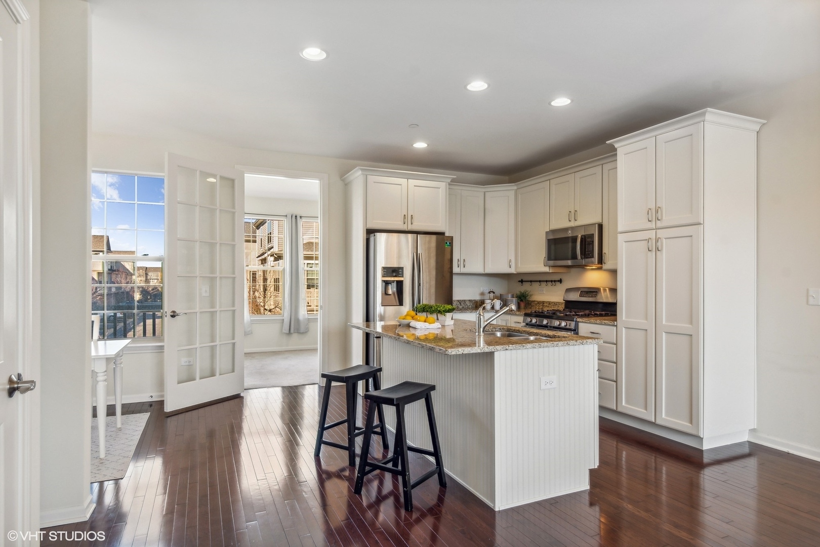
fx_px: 444
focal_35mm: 20
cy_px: 274
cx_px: 410
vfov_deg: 63.2
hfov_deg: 85.4
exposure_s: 1/6
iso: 200
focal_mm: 13
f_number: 8
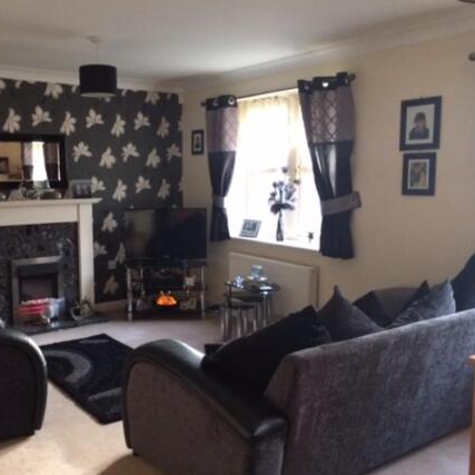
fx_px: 543
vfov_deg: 47.2
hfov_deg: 46.7
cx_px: 174
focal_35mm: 35
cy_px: 241
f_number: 2.2
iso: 320
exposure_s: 1/25
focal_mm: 4.15
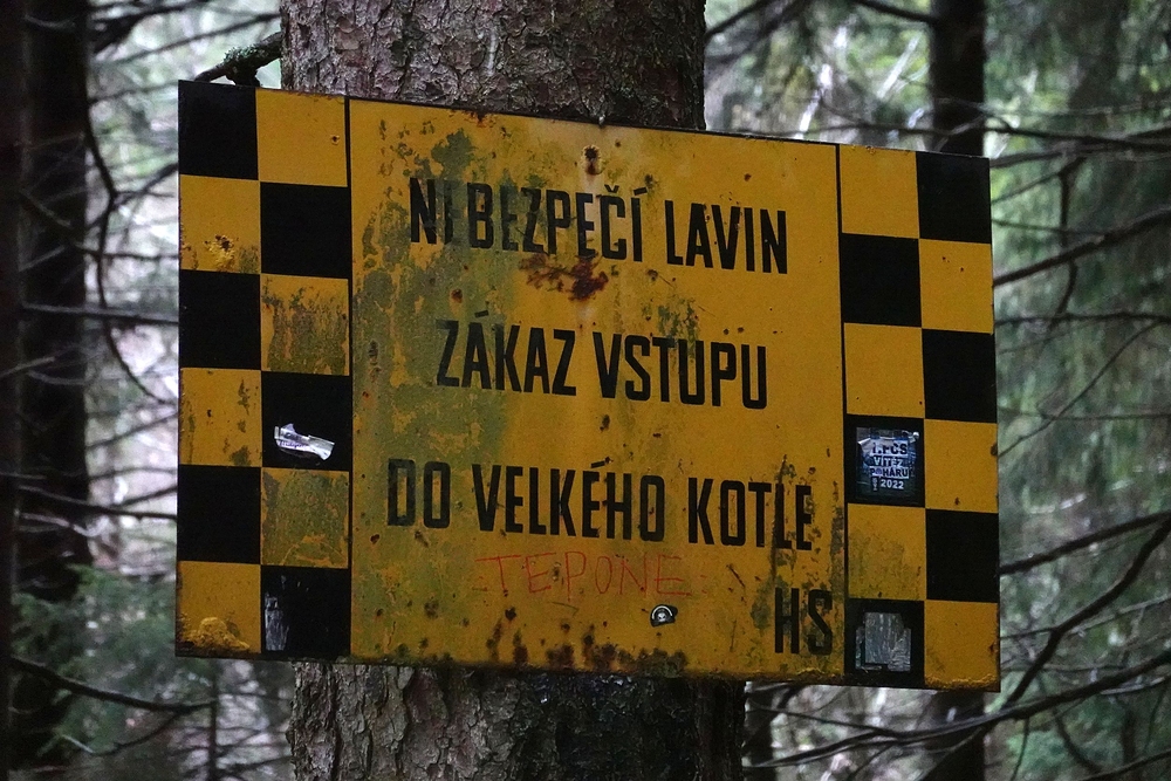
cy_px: 390
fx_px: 6506
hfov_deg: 10.3
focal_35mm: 200
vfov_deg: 6.9
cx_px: 586
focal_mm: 72
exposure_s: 1/200
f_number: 4.5
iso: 5000
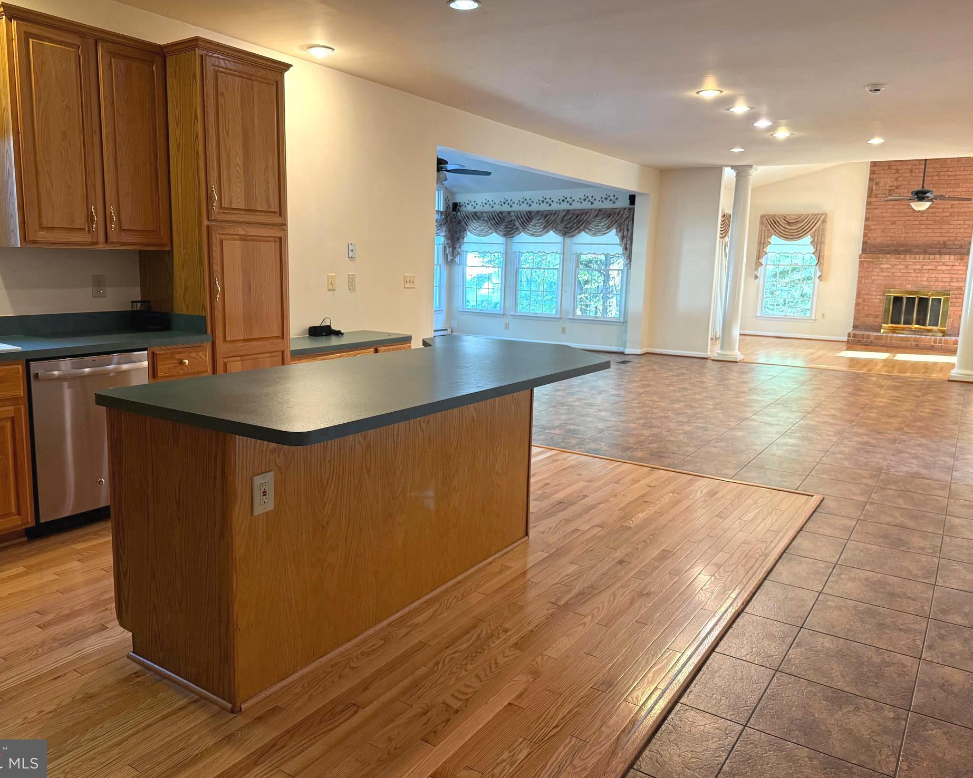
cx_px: 455
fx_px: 749
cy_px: 378
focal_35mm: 26
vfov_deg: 54.9
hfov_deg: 66.0
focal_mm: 6.76
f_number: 1.78
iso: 250
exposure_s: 1/60
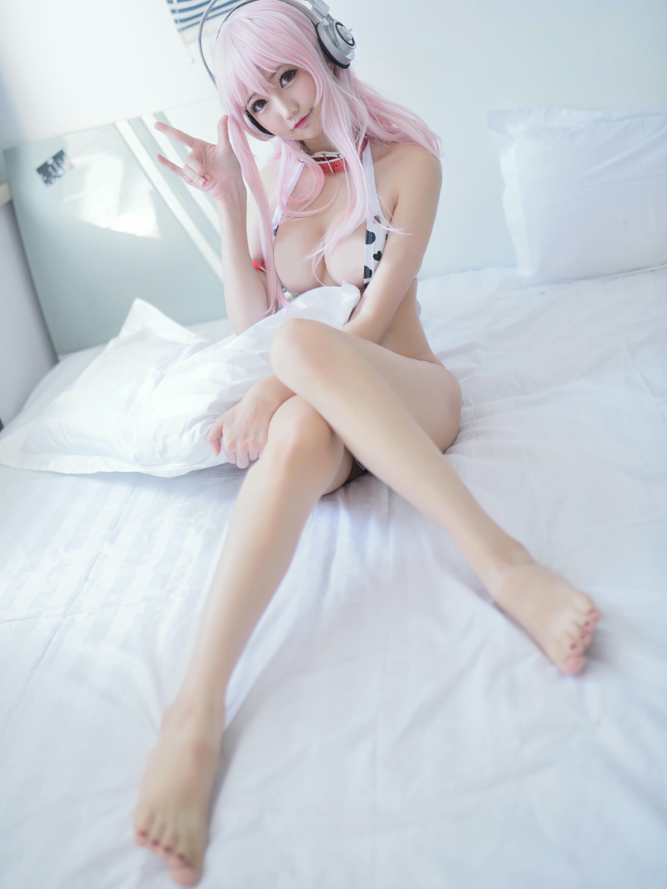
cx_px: 333
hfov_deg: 37.7
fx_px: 976
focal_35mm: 38
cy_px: 395
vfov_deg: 48.9
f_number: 1.4
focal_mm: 35
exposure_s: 1/200
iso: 200
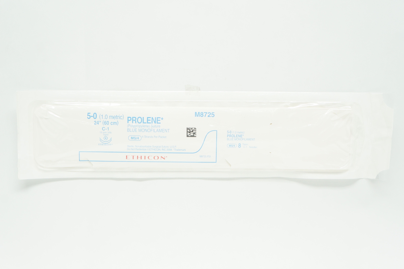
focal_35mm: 40
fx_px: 454
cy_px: 134
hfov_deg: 48.0
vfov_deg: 32.9
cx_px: 202
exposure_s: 1/40
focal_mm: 27
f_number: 6.3
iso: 400
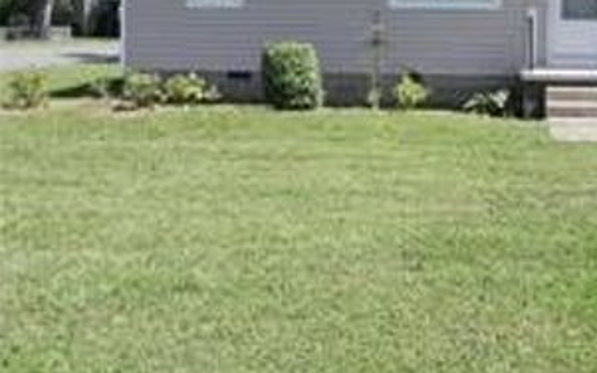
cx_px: 492
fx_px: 830
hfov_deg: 37.9
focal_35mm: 51
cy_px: 33
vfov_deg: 24.6
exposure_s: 1/1263
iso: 160
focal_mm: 5.2
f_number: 2.8
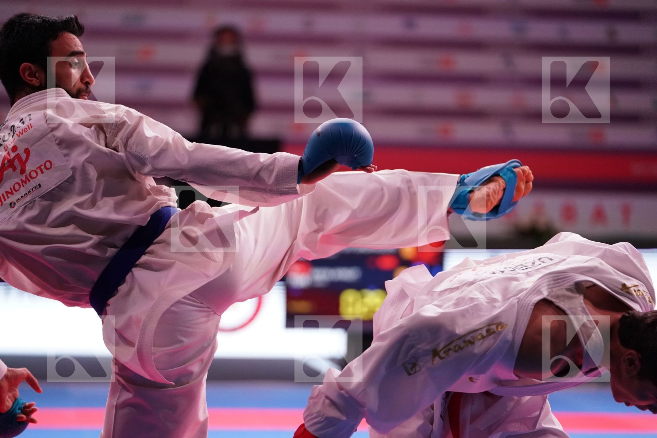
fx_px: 2281
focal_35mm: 125
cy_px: 219
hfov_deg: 16.4
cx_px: 328
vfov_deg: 11.0
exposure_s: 1/1000
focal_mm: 125
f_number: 2.8
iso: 6400
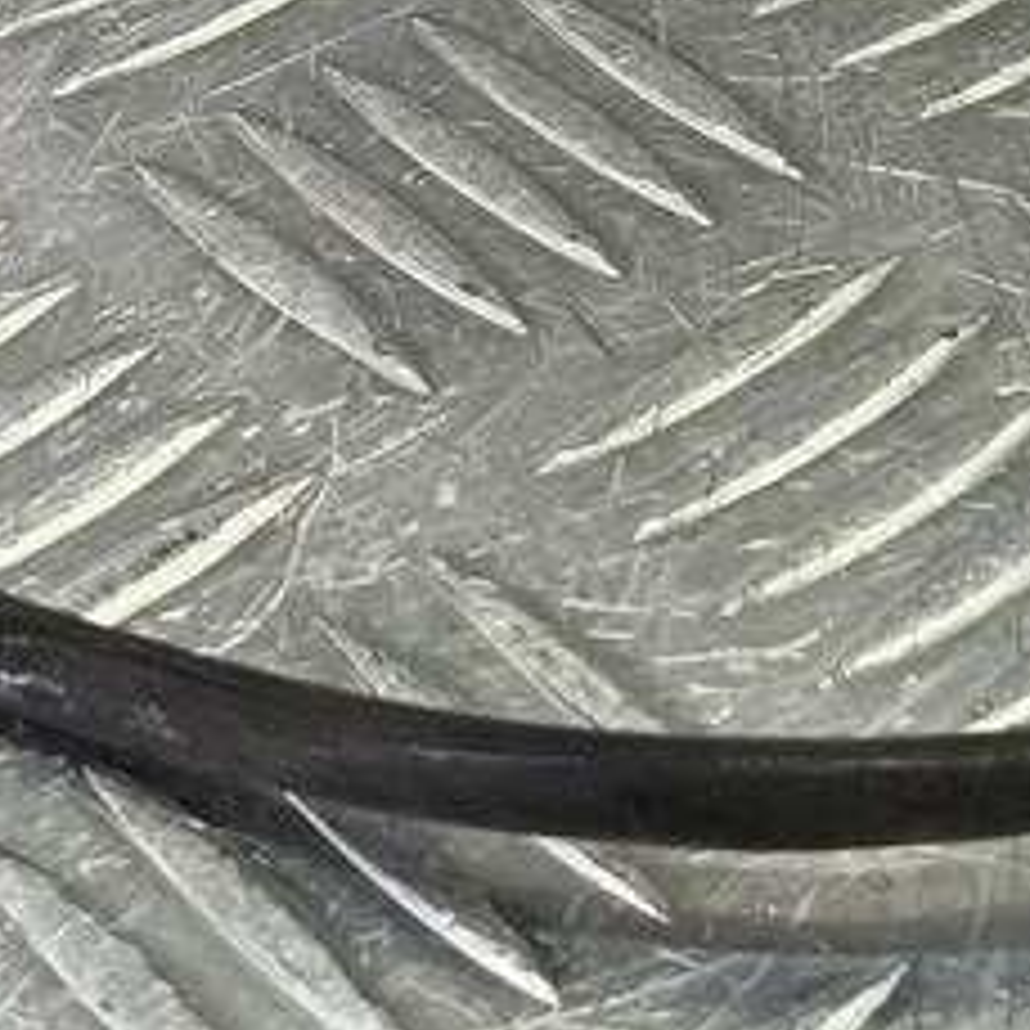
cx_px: 742
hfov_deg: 19.0
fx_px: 3063
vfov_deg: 18.2
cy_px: -175
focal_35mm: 91
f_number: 1.6
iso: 135
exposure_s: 1/50
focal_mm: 4.11
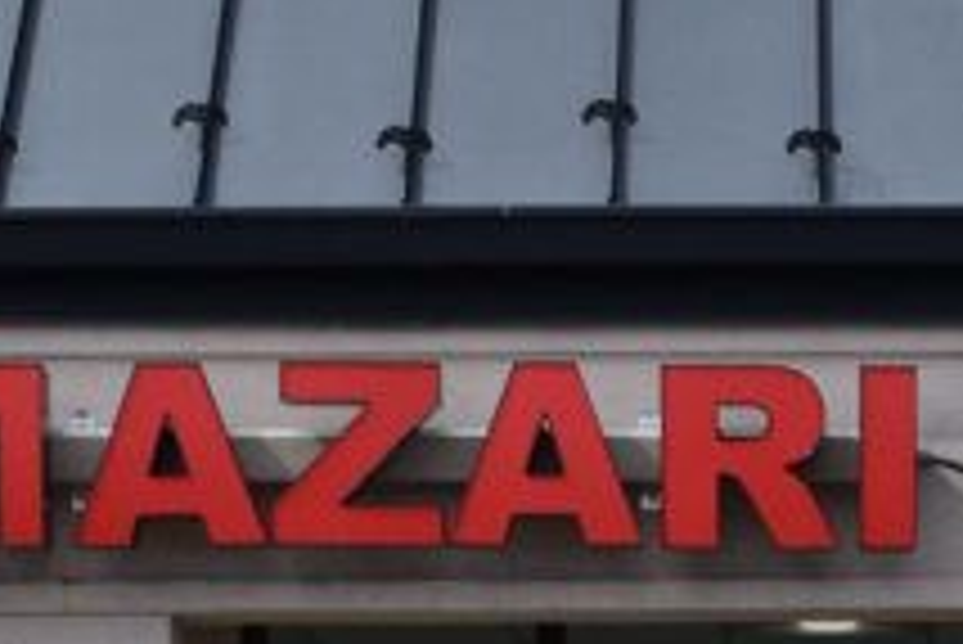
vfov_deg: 6.9
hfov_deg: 10.5
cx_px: 1143
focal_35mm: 193
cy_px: 1338
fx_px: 5176
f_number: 11
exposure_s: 1/500
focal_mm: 27
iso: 320
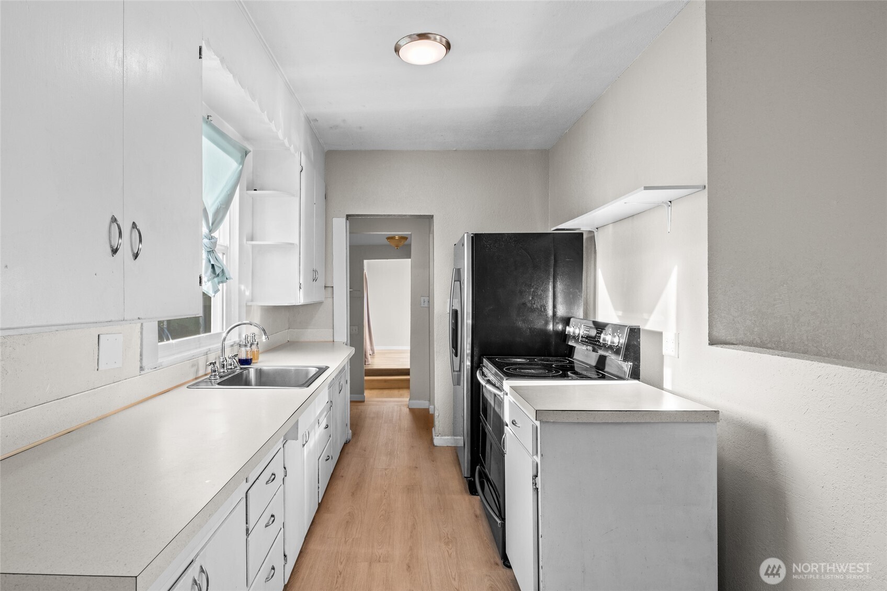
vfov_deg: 67.4
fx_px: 443
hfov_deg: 90.0
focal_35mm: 18
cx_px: 444
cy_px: 296
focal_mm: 18
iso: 250
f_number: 8
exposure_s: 1/8
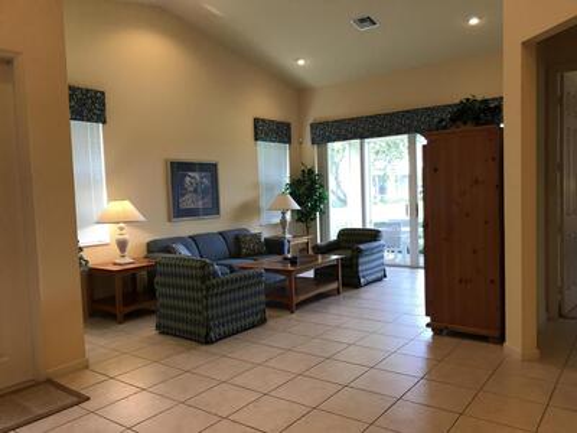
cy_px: 216
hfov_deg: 63.4
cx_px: 288
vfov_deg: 49.7
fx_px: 467
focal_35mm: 28
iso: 40
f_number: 1.8
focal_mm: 3.99
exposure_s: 1/30
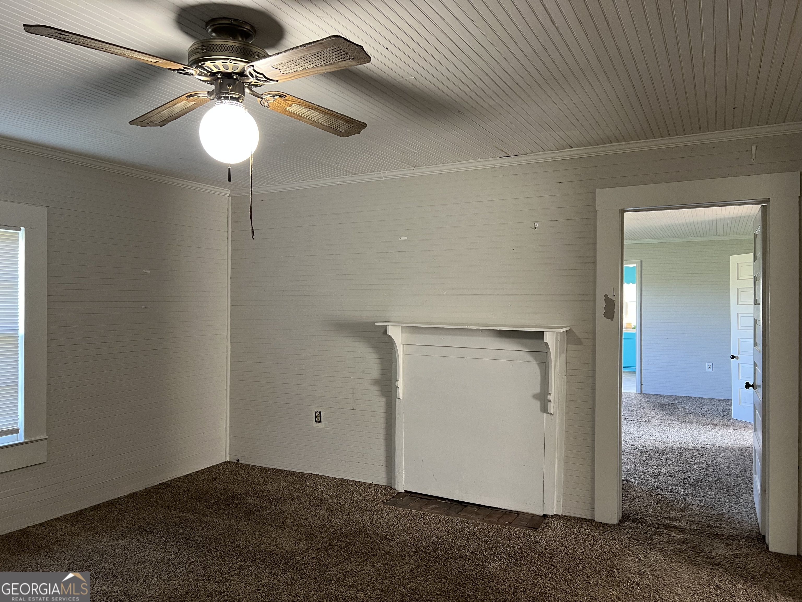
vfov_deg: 53.1
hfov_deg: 67.3
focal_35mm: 26
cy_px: 301
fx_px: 602
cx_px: 401
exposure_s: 1/60
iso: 160
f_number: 1.5
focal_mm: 5.7
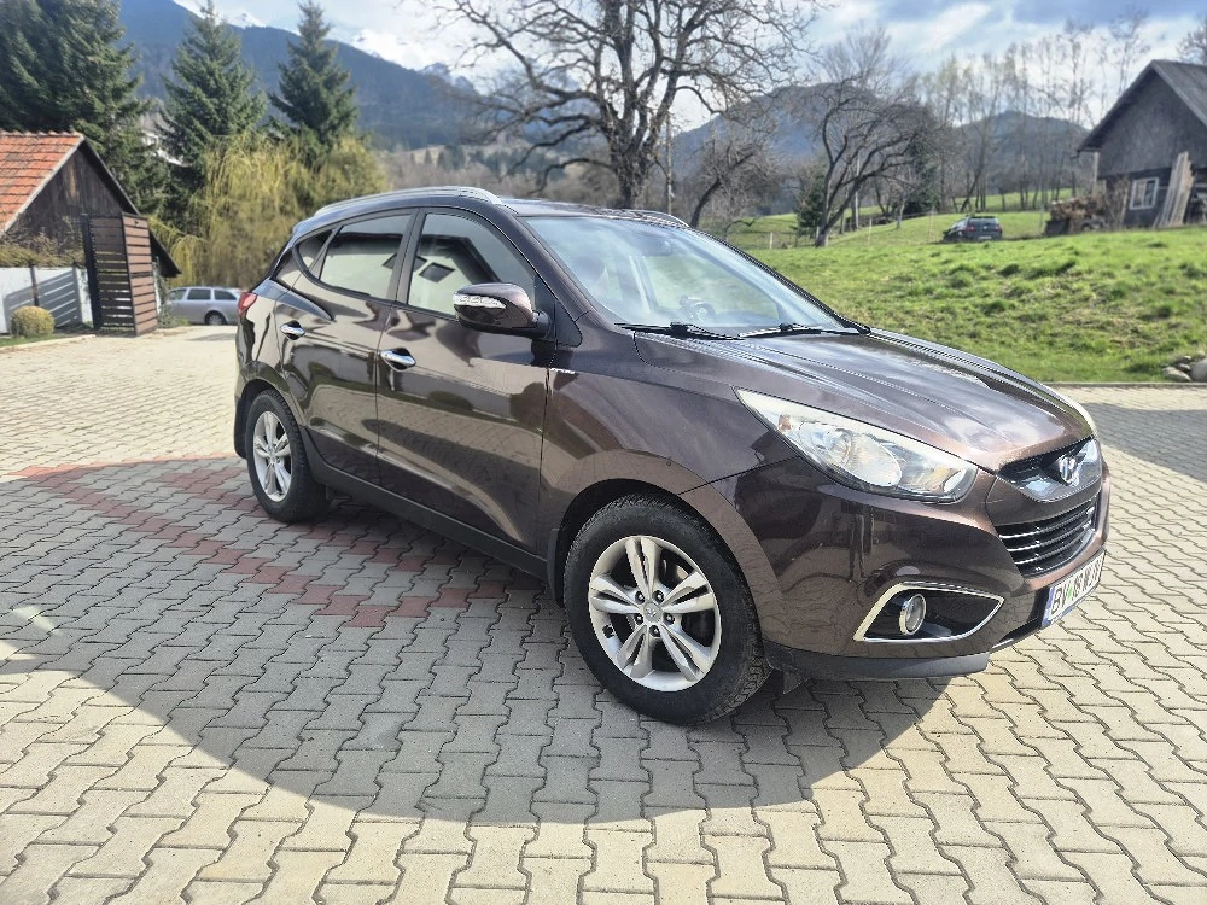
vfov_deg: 58.9
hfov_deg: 73.9
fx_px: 802
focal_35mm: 23
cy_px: 452
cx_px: 604
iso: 25
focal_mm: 5.4
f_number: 1.8
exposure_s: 1/1250
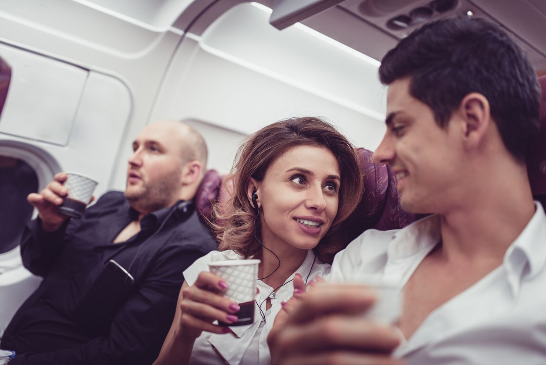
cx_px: 273
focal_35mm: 35
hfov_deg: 54.4
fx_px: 531
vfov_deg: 37.9
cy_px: 182
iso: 500
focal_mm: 35
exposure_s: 1/60
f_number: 1.4
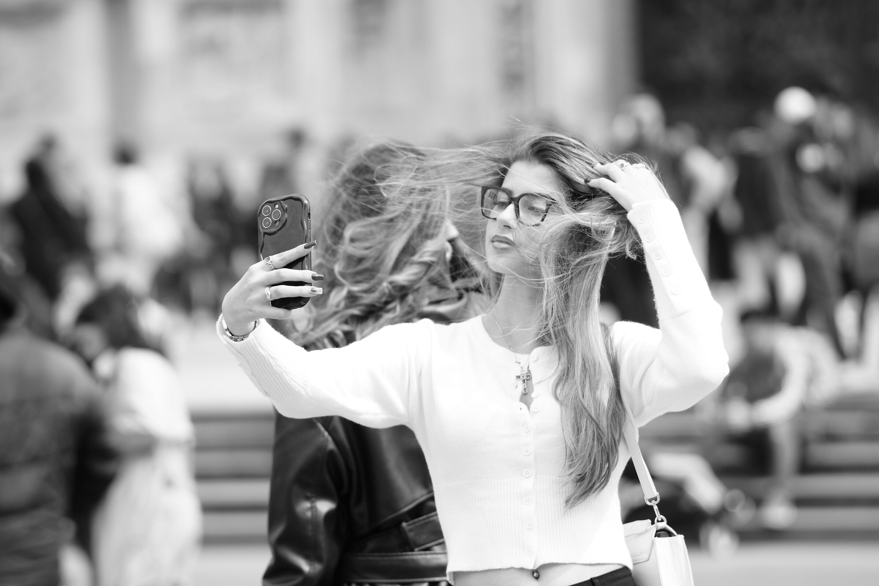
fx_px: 5017
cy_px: 293
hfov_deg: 10.0
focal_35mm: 206
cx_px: 440
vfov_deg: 6.7
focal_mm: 137
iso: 100
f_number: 2.8
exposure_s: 1/800
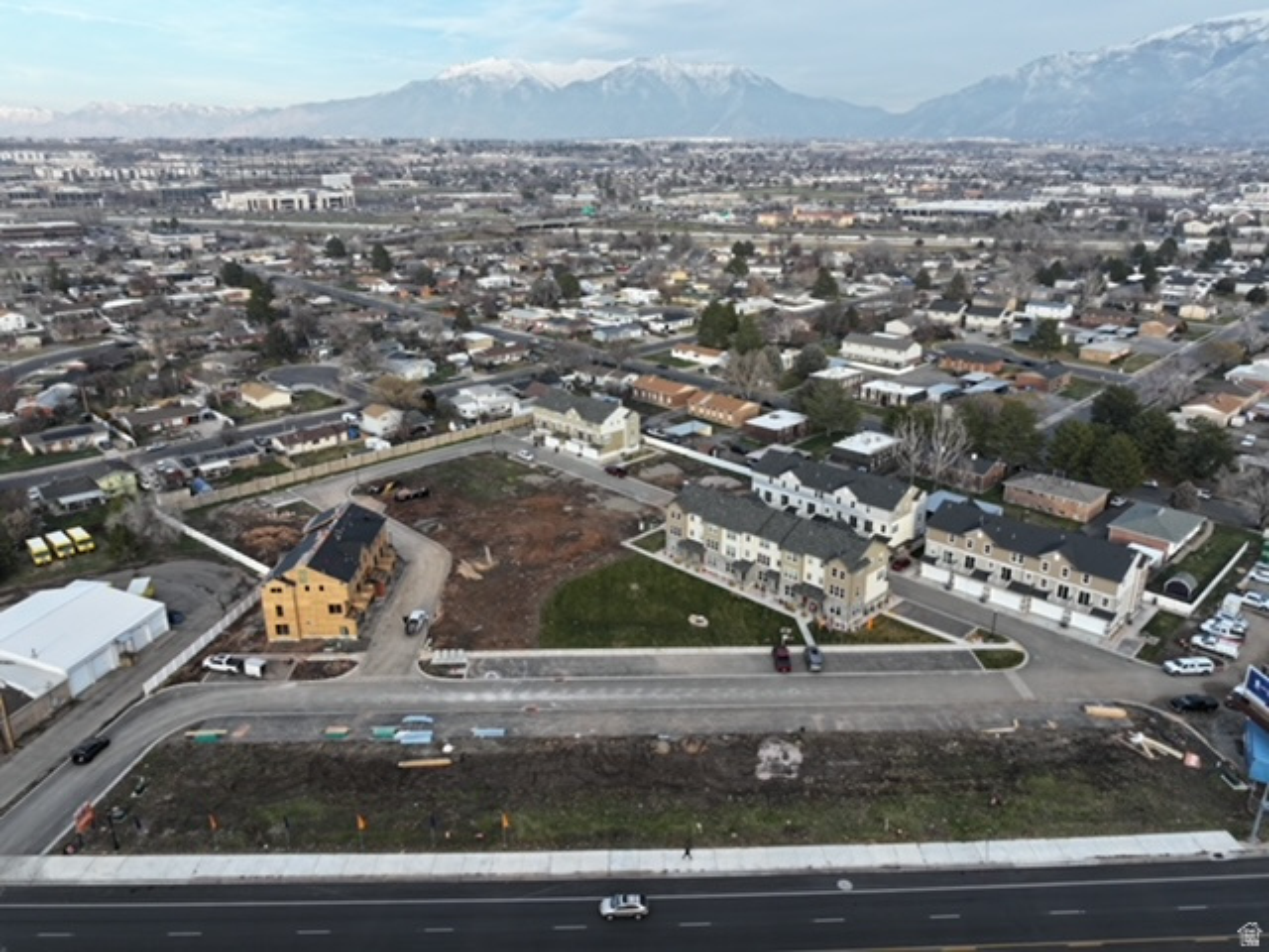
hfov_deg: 71.6
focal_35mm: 24
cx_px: 634
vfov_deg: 56.8
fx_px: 880
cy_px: 476
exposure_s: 1/500
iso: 110
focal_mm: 12.29
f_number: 2.8
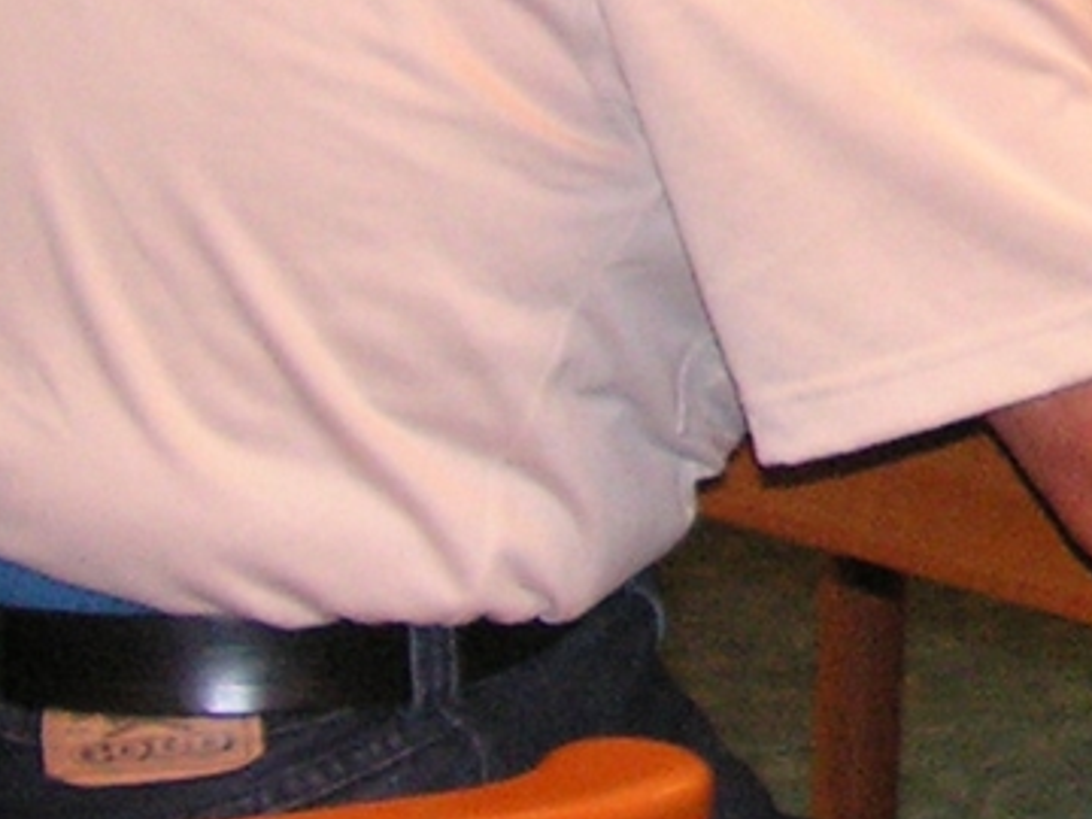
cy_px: -340
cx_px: 1632
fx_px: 5047
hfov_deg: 11.8
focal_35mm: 160
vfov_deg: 9.1
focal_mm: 6
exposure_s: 1/40
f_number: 3.2
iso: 200
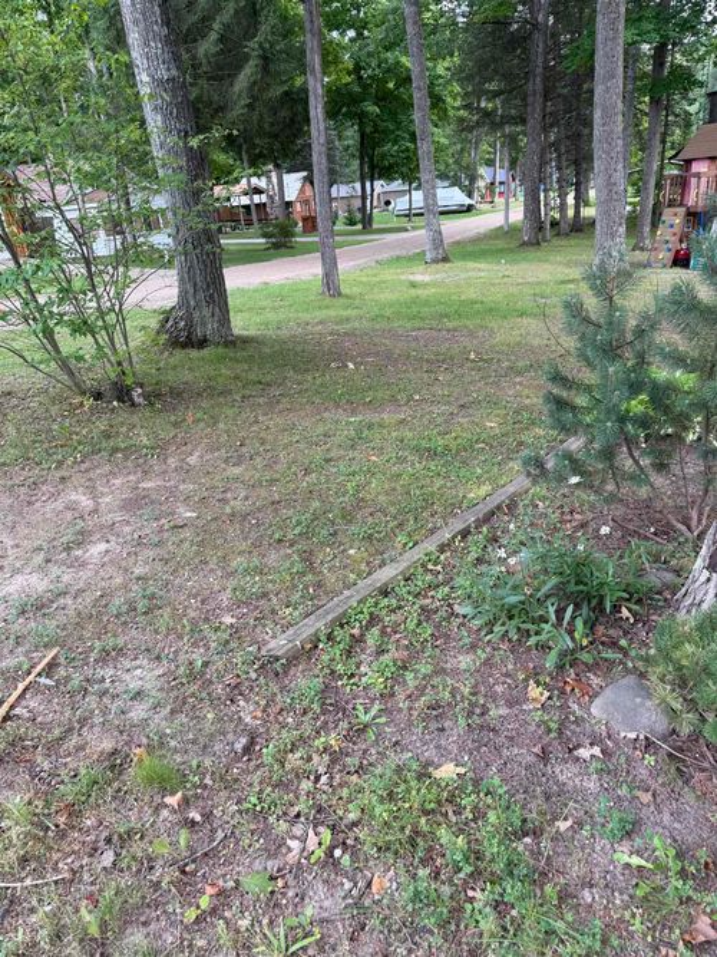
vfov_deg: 71.6
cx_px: 358
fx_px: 663
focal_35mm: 24
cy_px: 478
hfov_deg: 56.8
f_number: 1.78
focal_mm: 6.76
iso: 64
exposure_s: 1/121
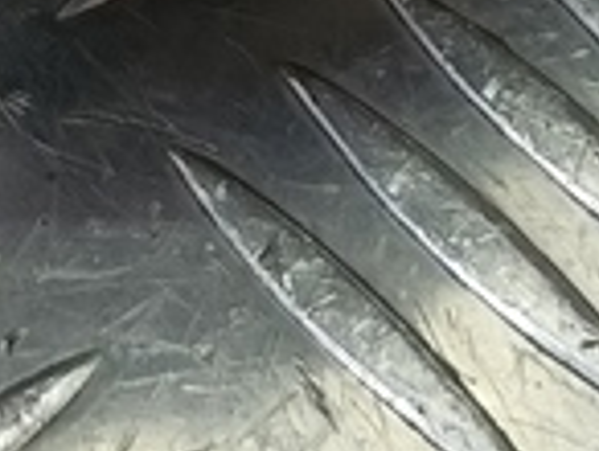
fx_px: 2791
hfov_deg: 12.2
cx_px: 353
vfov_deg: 7.7
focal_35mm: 161
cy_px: -1050
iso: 91
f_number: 1.6
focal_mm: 4.11
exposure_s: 1/50
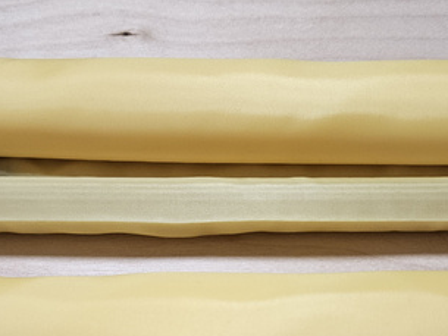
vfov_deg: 28.1
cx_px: 201
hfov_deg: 38.9
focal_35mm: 49
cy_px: 328
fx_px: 634
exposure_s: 1/190
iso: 200
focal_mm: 5.4
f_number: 1.8
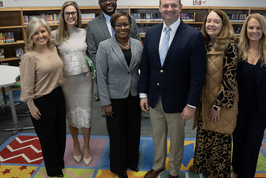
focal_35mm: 31
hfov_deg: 59.8
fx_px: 229
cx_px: 157
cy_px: 78
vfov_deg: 42.3
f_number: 6.3
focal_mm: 24
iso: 4000
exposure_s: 1/200
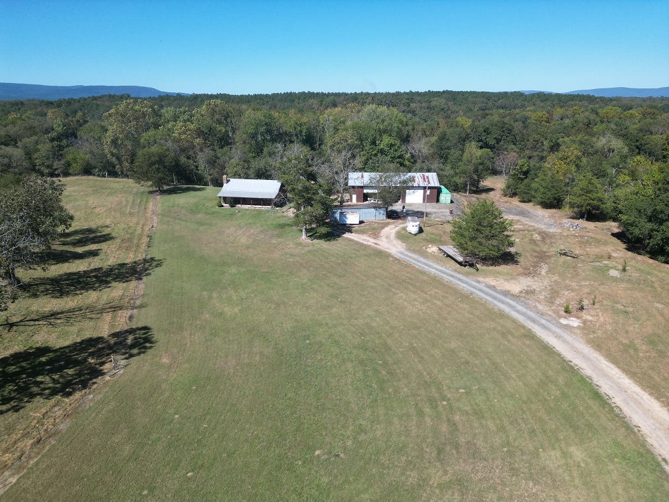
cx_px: 334
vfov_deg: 56.8
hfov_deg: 71.6
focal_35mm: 24
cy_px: 251
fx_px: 464
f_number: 1.7
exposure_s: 1/2500
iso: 120
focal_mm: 6.72
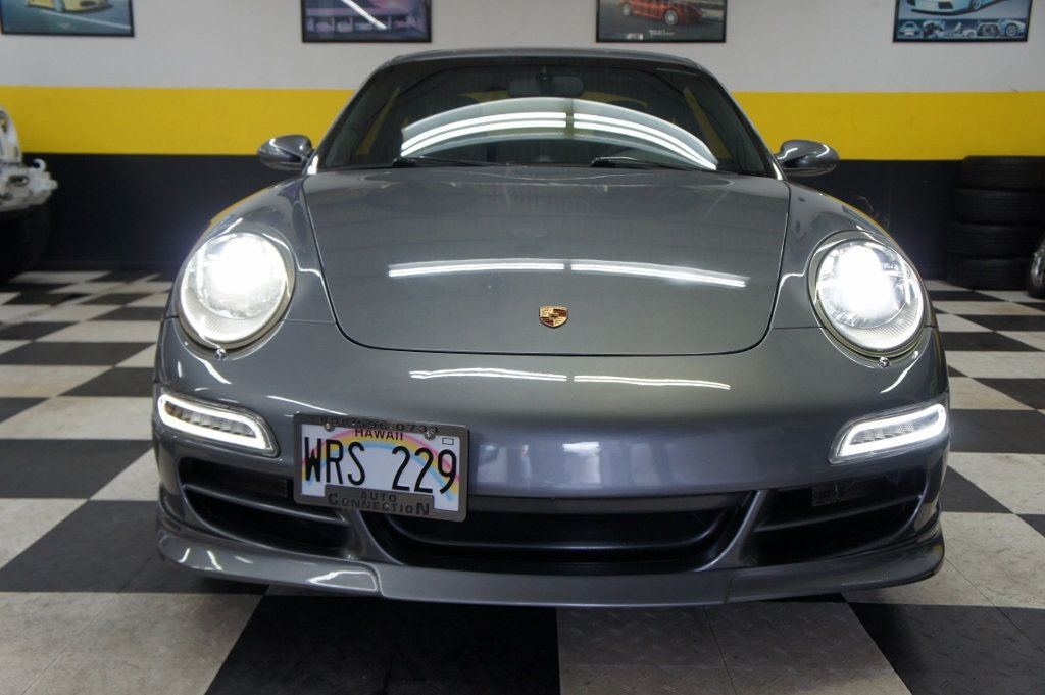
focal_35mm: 36
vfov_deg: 36.8
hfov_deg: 53.2
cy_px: 348
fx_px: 1044
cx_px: 522
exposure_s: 1/125
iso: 640
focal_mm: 24
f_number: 4
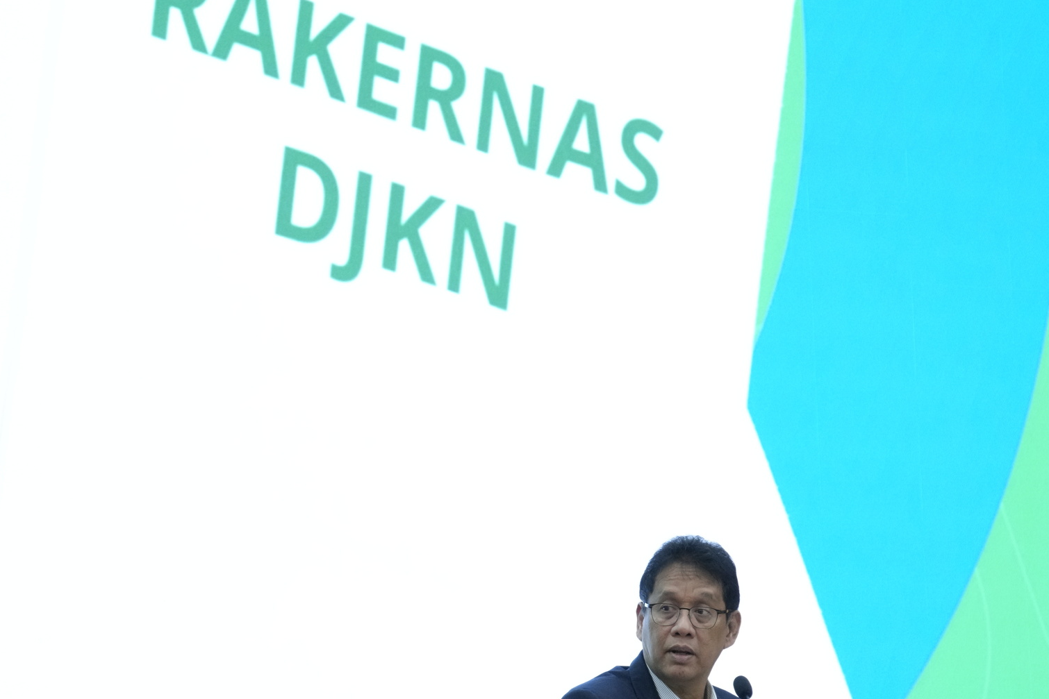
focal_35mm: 236
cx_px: 565
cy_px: 444
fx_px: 6877
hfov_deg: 8.7
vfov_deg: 5.8
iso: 4000
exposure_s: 1/125
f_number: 5.6
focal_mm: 150
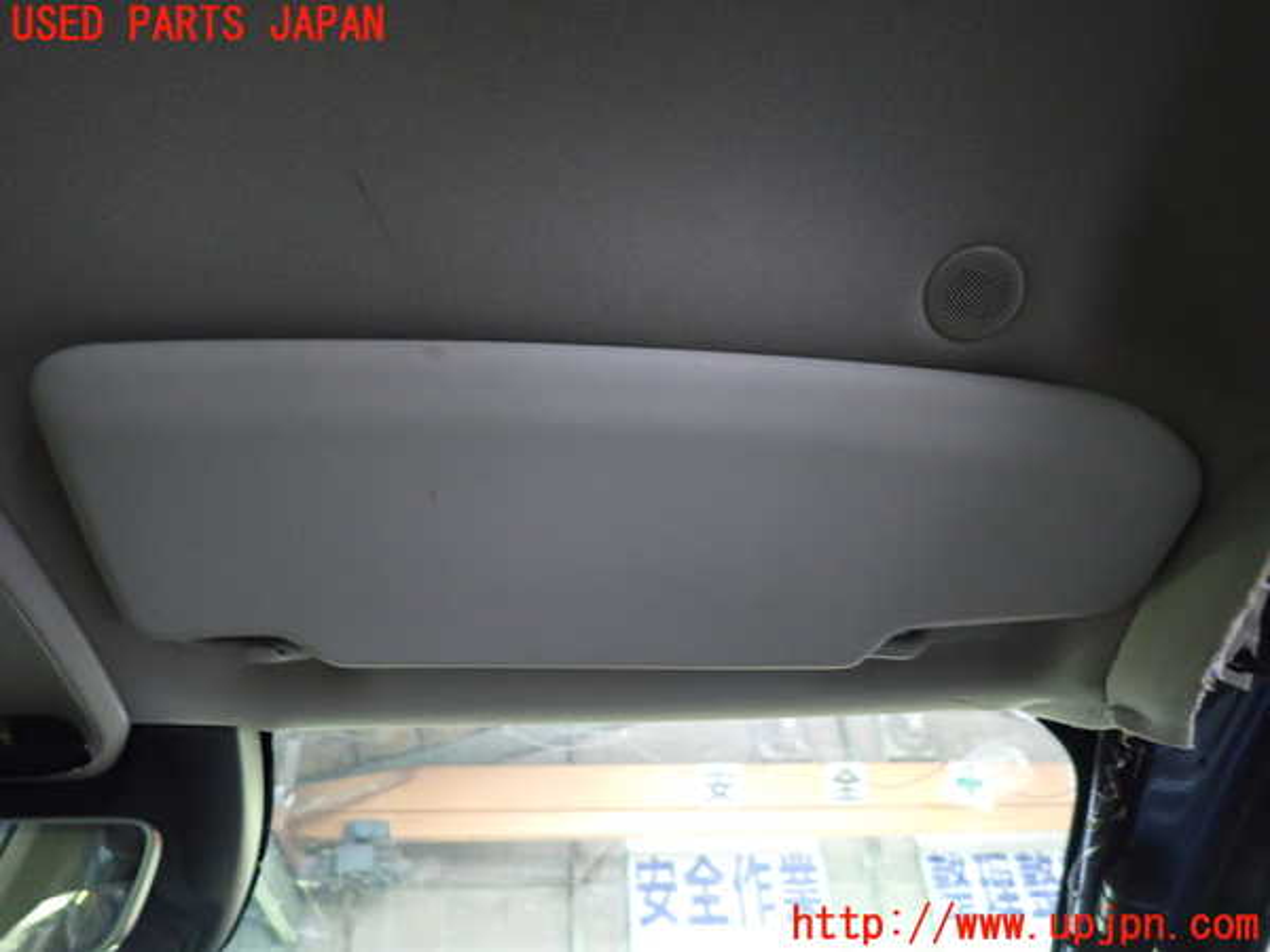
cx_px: 635
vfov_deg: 54.9
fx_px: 917
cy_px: 476
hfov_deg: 69.4
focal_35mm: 25
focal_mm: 4.5
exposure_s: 1/30
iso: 800
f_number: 2
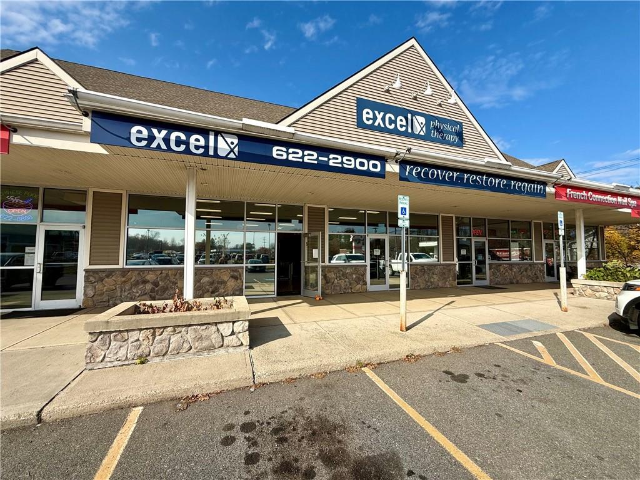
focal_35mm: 14
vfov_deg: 85.7
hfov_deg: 102.1
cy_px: 240
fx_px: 259
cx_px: 320
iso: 50
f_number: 2.2
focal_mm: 2.22
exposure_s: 1/1745
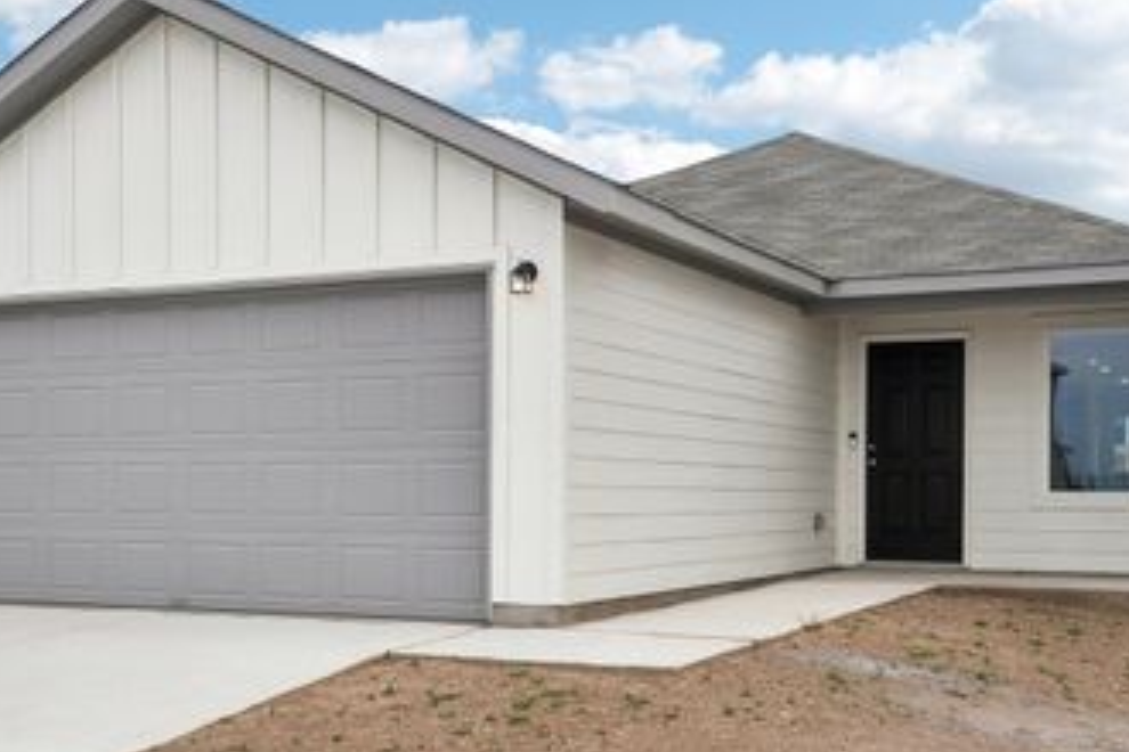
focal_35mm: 50
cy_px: 426
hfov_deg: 39.6
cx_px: 527
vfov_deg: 27.0
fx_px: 1568
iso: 200
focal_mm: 33
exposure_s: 1/500
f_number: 8
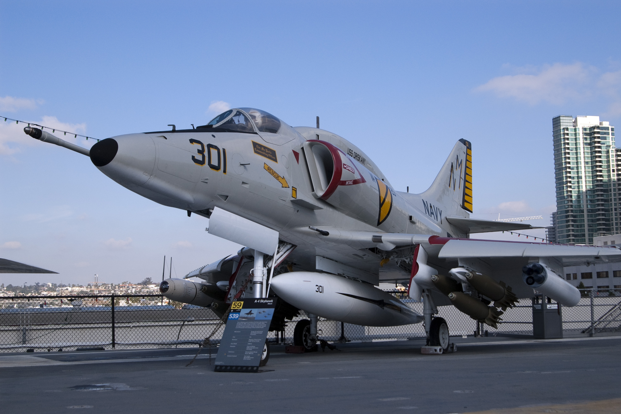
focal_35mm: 50
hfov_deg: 40.0
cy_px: 207
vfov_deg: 27.3
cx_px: 310
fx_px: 854
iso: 200
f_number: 5.6
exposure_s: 1/1600
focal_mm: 33
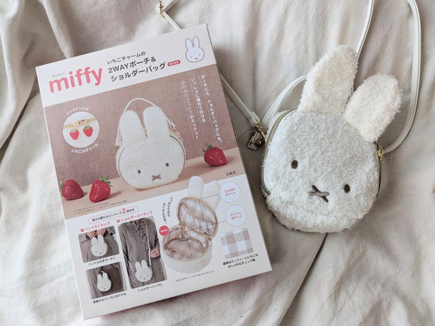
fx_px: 339
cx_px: 218
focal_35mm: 27
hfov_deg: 65.3
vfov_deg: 51.4
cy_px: 163
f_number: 1.73
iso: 169
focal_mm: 4.38
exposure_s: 1/60
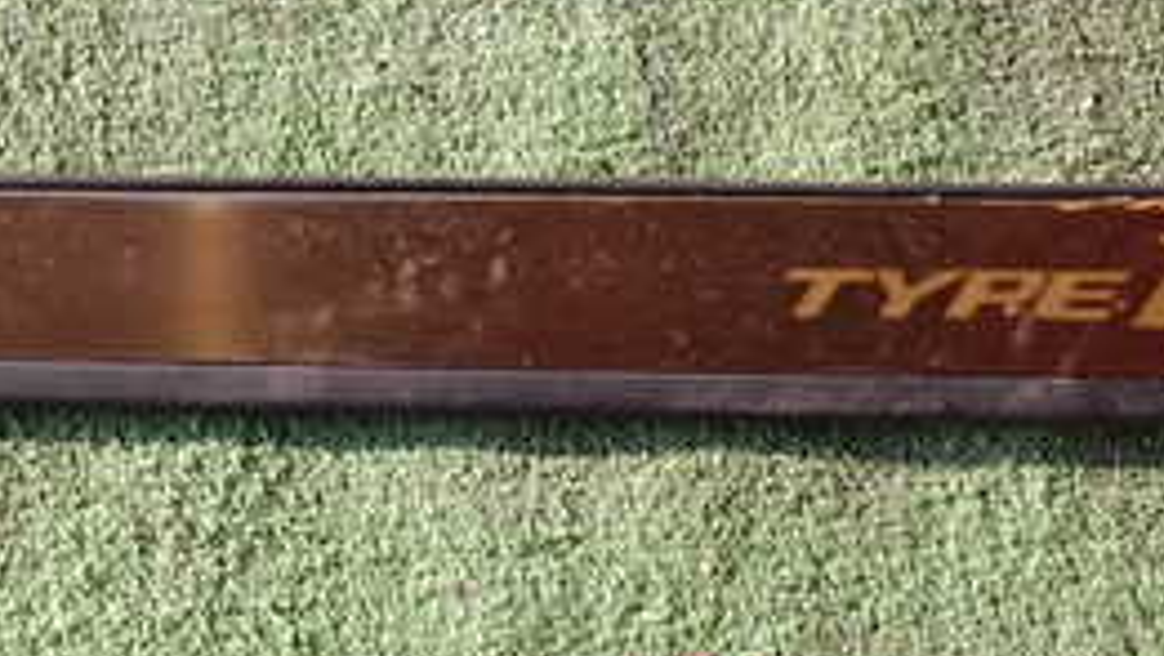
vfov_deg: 12.6
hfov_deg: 22.2
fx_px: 2933
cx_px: 250
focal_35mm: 95
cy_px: 49
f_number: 10
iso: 250
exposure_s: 1/40
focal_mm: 6.83
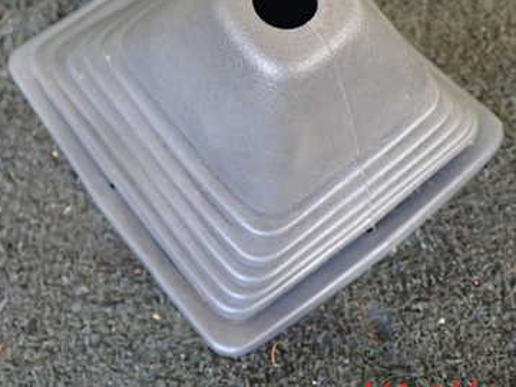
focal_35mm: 50
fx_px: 745
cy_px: 92
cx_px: 259
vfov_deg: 28.6
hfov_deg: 38.2
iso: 320
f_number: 2.3
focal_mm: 5.4
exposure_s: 1/30
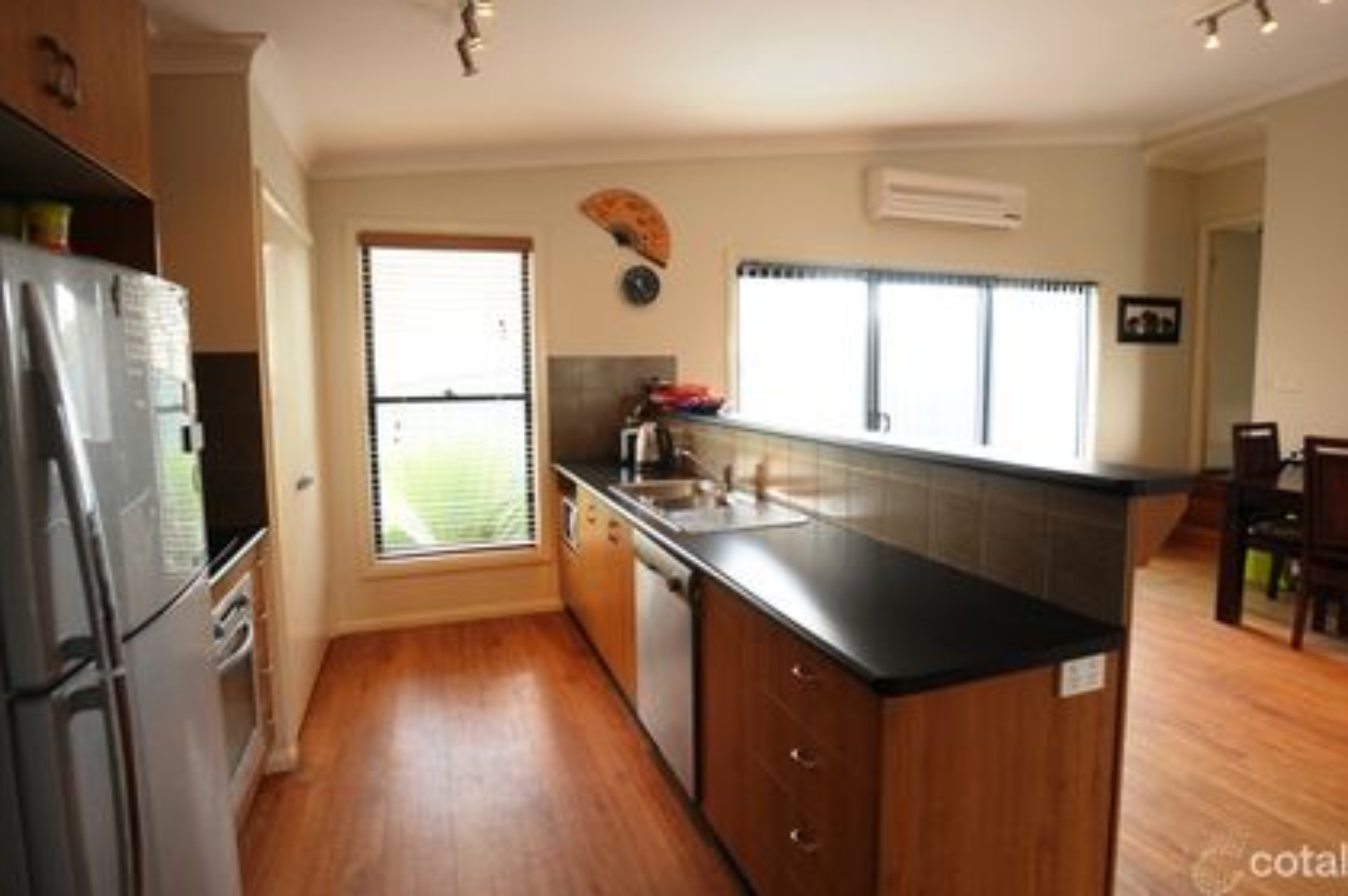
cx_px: 698
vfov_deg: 64.4
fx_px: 711
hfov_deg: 86.9
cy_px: 427
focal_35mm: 19
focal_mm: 17
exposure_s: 1/80
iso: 1600
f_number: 4.5
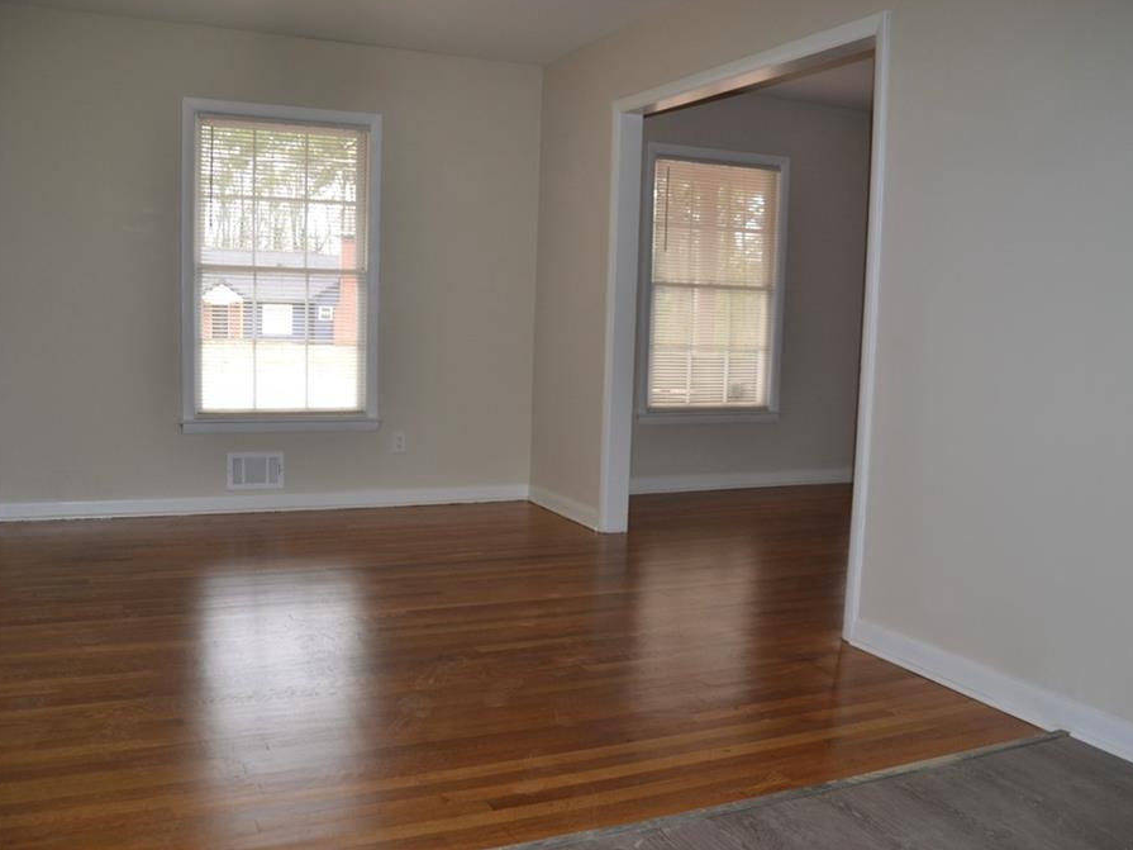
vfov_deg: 42.9
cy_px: 421
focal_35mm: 33
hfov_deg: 55.4
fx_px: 1080
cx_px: 558
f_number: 4
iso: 400
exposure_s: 1/100
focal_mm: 20
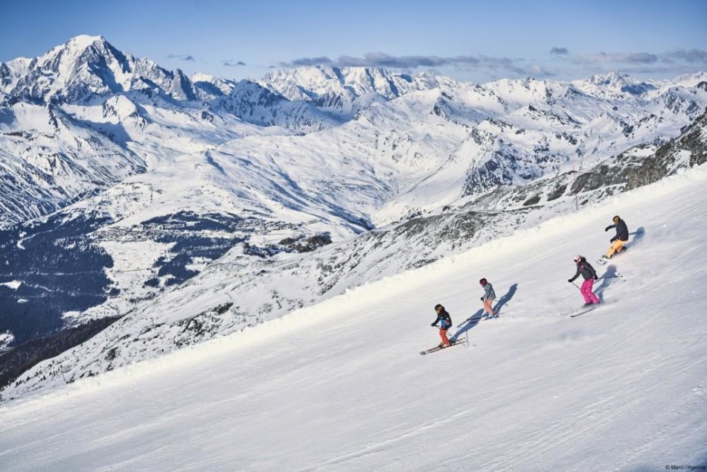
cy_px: 236
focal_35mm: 55
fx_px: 1080
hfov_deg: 36.2
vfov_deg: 24.6
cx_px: 354
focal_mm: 55
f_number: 4
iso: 200
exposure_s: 1/2000
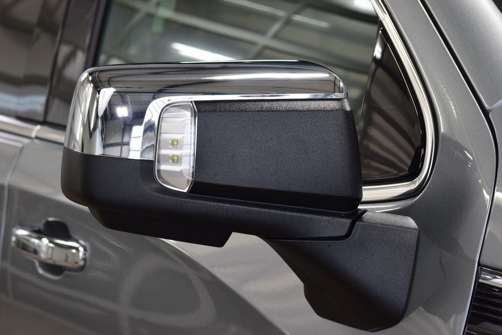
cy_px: 168
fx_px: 1464
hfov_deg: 19.5
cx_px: 251
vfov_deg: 13.0
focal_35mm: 105
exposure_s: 1/30
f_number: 7.1
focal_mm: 70
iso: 900
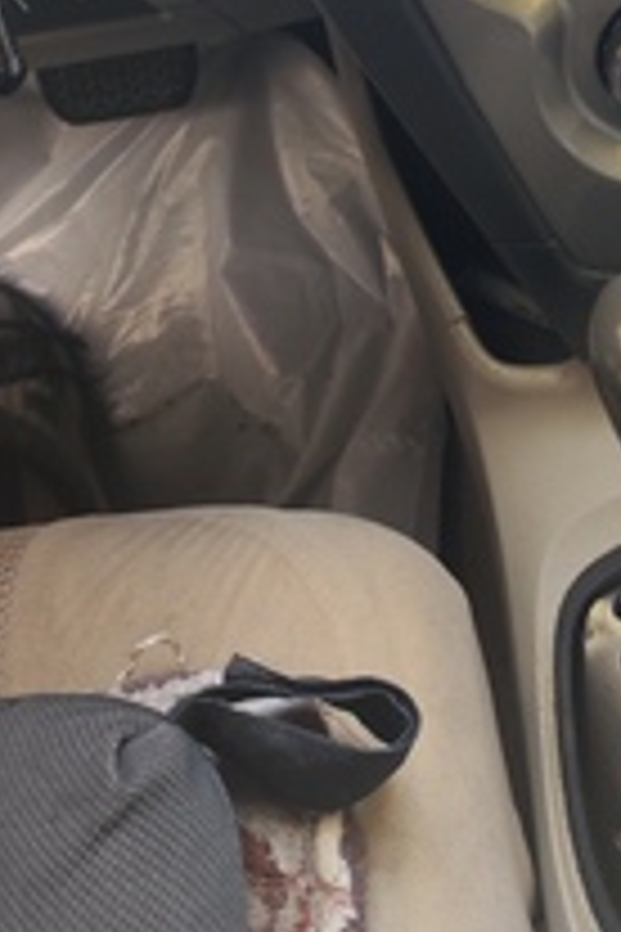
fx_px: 1423
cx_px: 578
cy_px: -38
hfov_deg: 23.8
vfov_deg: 32.7
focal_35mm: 55
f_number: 1.8
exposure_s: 1/60
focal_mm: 4.68
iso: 58
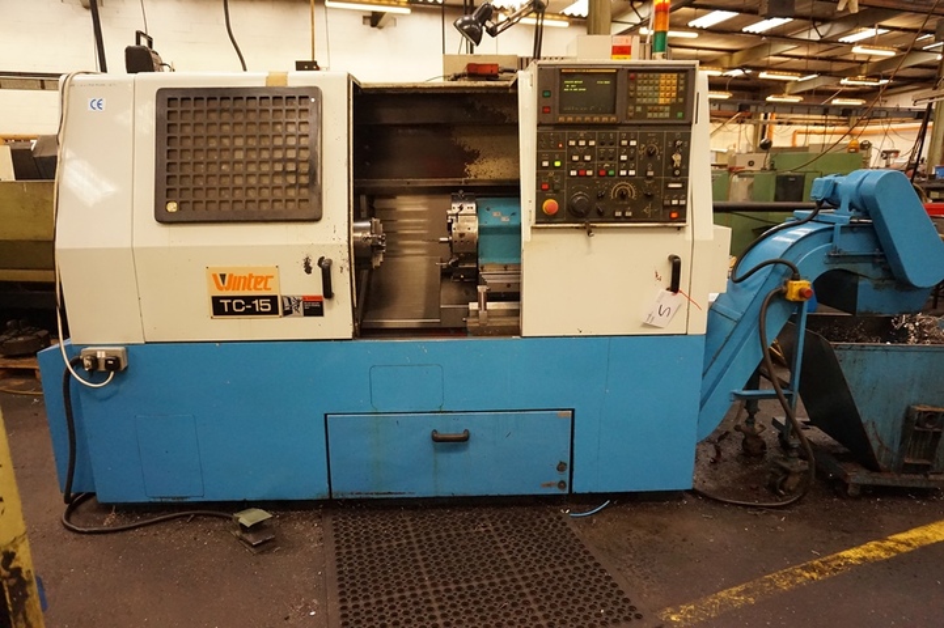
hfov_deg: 73.8
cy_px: 314
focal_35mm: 24
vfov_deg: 53.1
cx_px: 472
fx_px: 629
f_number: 3.5
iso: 3200
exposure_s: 1/125
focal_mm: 16
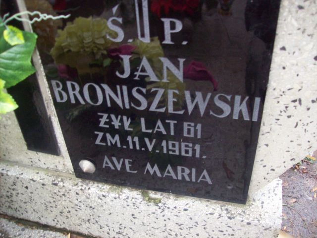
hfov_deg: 51.4
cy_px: 119
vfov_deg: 39.7
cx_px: 158
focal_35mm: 36
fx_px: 330
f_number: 2.7
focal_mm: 6
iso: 200
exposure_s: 1/64
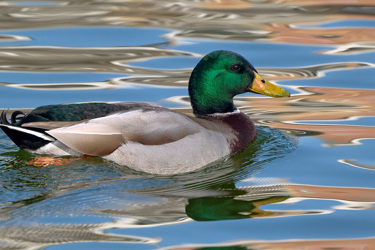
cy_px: 119
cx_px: 216
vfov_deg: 1.5
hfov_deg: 2.2
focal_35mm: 929
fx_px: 9678
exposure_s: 1/4000
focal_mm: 400
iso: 1800
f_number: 5.6
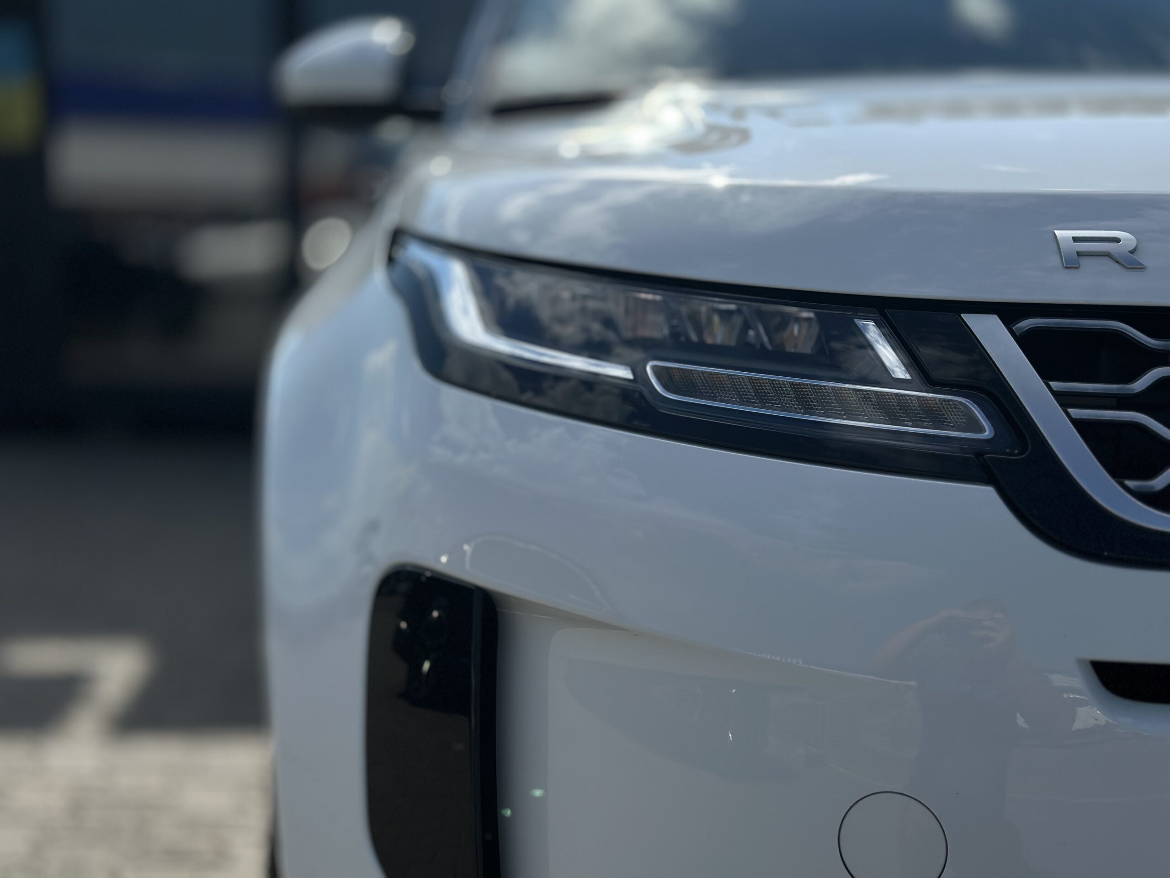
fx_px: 1622
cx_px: 585
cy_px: 439
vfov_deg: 30.3
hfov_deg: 39.7
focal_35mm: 48
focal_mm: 6.86
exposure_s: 1/13699
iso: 100
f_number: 1.78
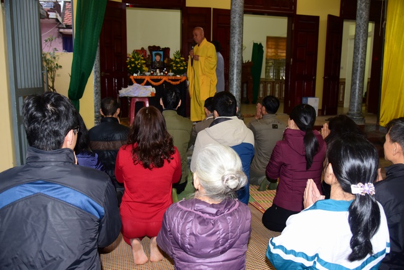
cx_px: 202
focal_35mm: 30
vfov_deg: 43.6
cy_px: 135
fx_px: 337
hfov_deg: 61.9
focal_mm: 30
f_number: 4
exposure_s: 1/80
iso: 1000
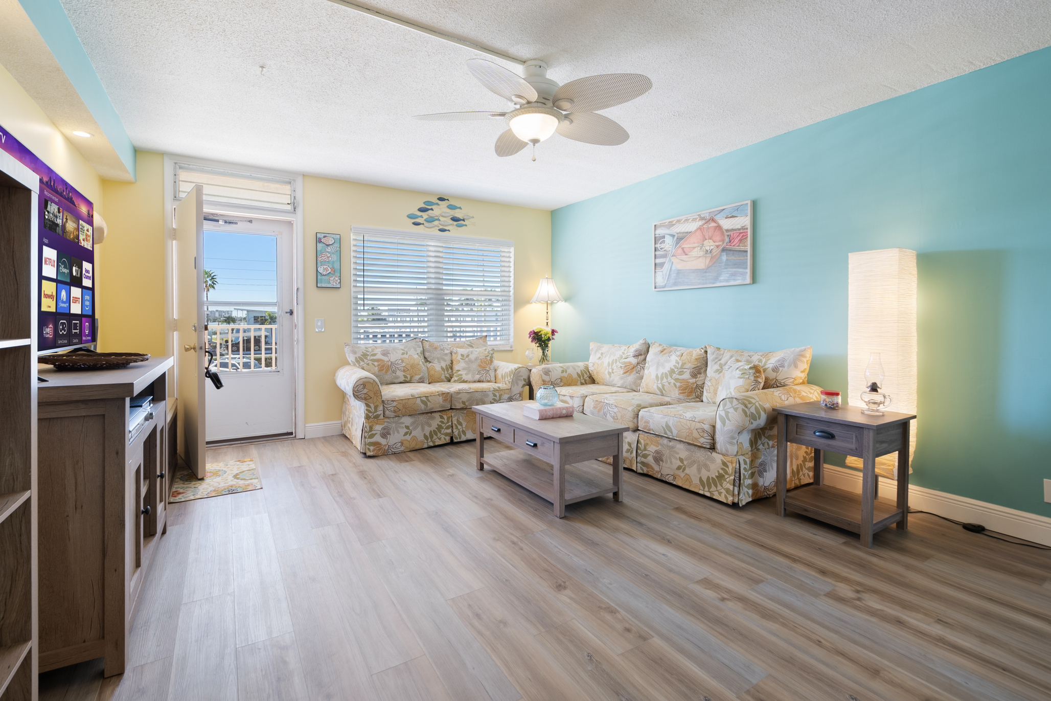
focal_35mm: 15
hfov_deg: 100.4
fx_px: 438
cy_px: 350
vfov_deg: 77.3
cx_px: 526
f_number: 9
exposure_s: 1/20
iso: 100
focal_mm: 10
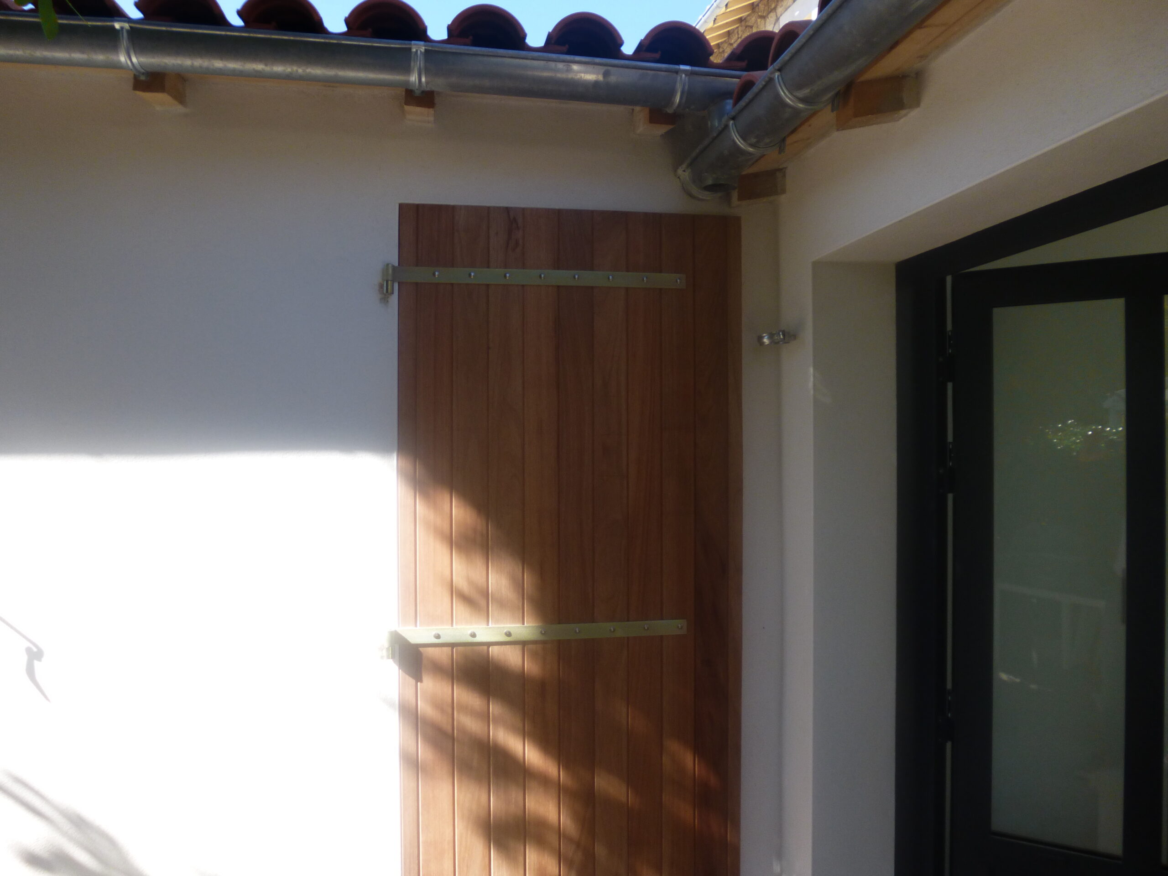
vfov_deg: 54.9
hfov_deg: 69.4
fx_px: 844
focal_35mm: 25
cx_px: 584
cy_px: 438
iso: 100
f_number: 2.8
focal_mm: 4.3
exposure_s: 1/400
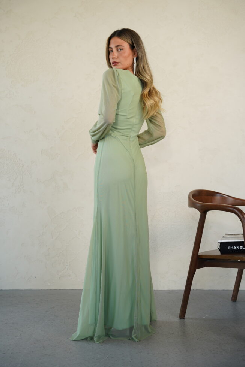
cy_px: 184
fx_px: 397
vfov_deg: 49.7
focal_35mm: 39
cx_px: 122
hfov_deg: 34.3
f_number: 4
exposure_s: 1/200
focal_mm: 38.9
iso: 500
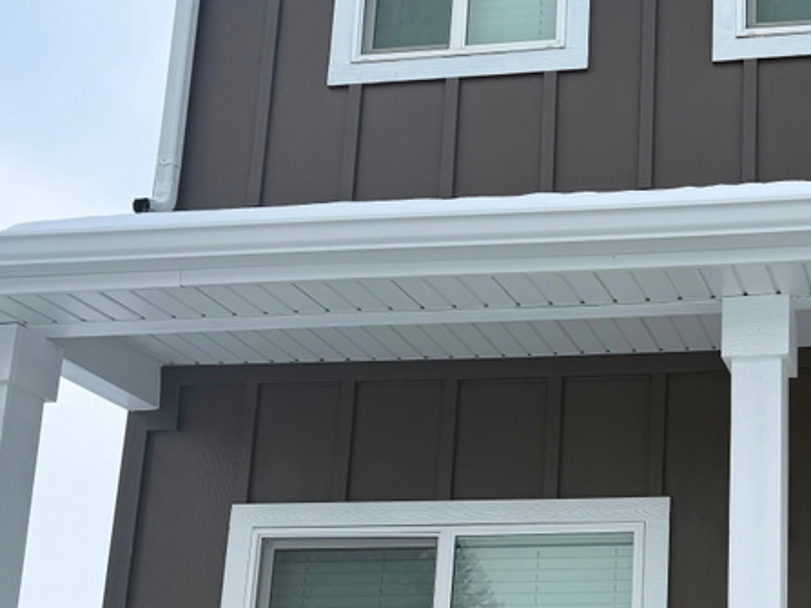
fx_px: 1288
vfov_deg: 25.8
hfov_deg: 32.8
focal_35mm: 55
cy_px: 537
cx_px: 760
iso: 80
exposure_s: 1/2907
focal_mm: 6.76
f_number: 1.78
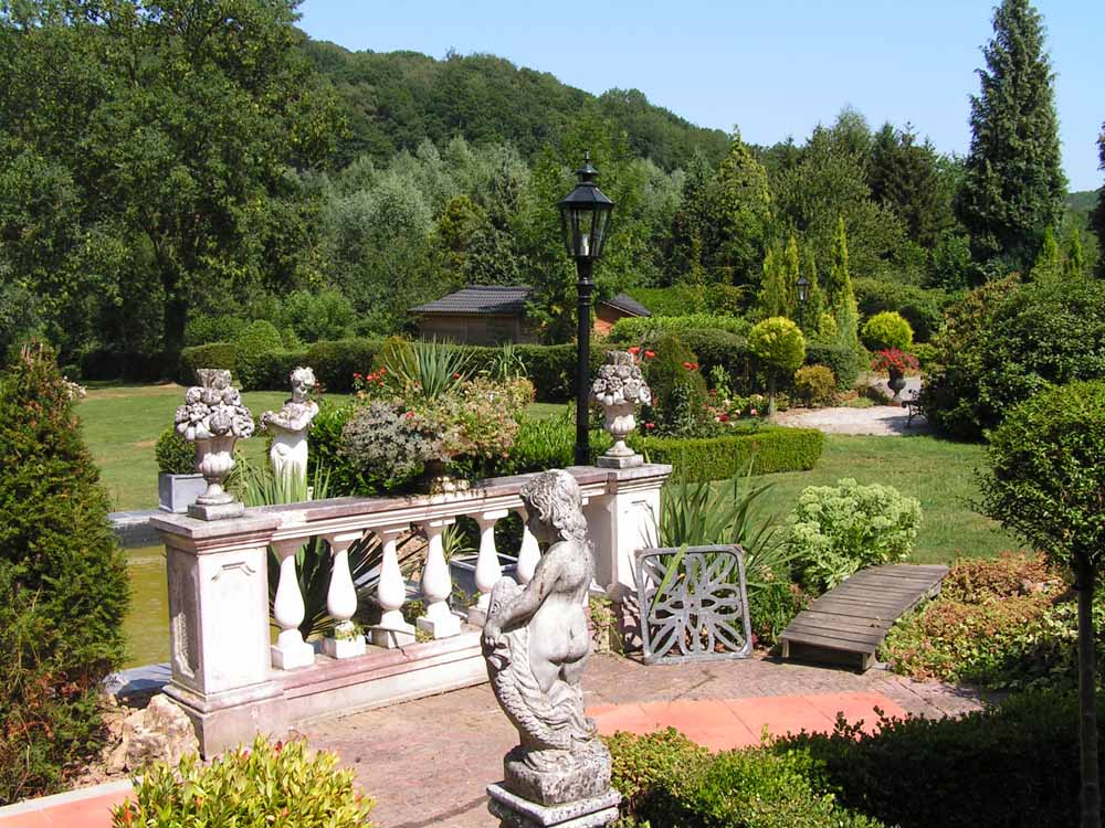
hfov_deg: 47.9
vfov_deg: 36.8
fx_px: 1245
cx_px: 552
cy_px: 414
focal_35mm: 39
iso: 50
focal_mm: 6.5
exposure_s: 1/250
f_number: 5.6
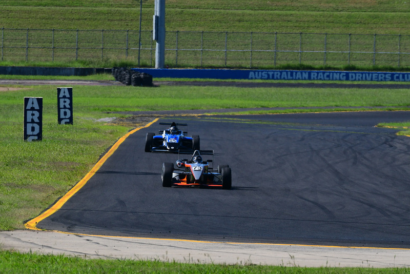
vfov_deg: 2.3
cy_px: 137
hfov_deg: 3.4
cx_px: 205
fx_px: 6835
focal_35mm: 600
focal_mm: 400
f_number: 13
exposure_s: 1/640
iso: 500
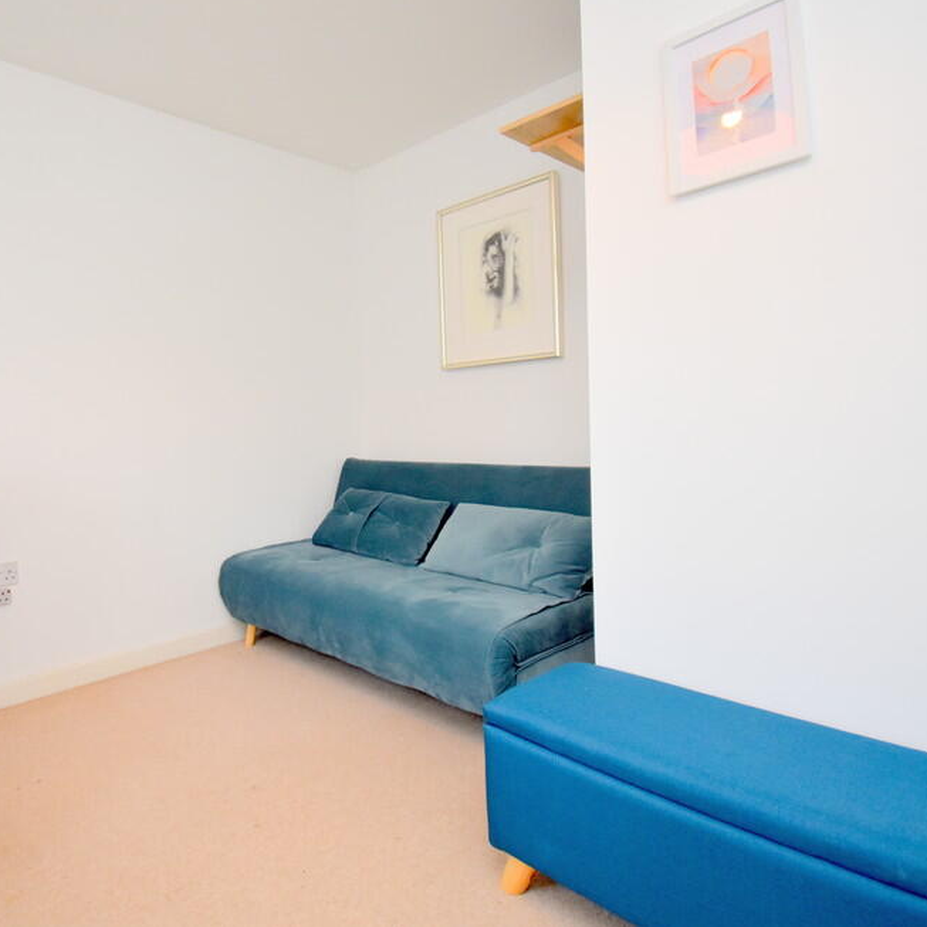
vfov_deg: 74.8
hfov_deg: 72.3
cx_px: 301
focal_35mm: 20
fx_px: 606
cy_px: 444
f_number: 4.5
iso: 900
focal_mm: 10
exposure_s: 1/125
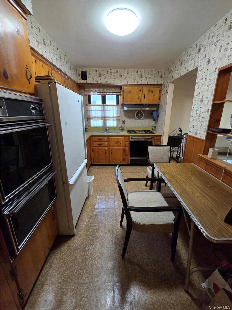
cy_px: 155
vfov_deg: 106.2
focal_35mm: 13
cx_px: 116
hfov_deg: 89.9
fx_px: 116
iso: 640
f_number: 2.2
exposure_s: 1/60.2
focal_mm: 2.2
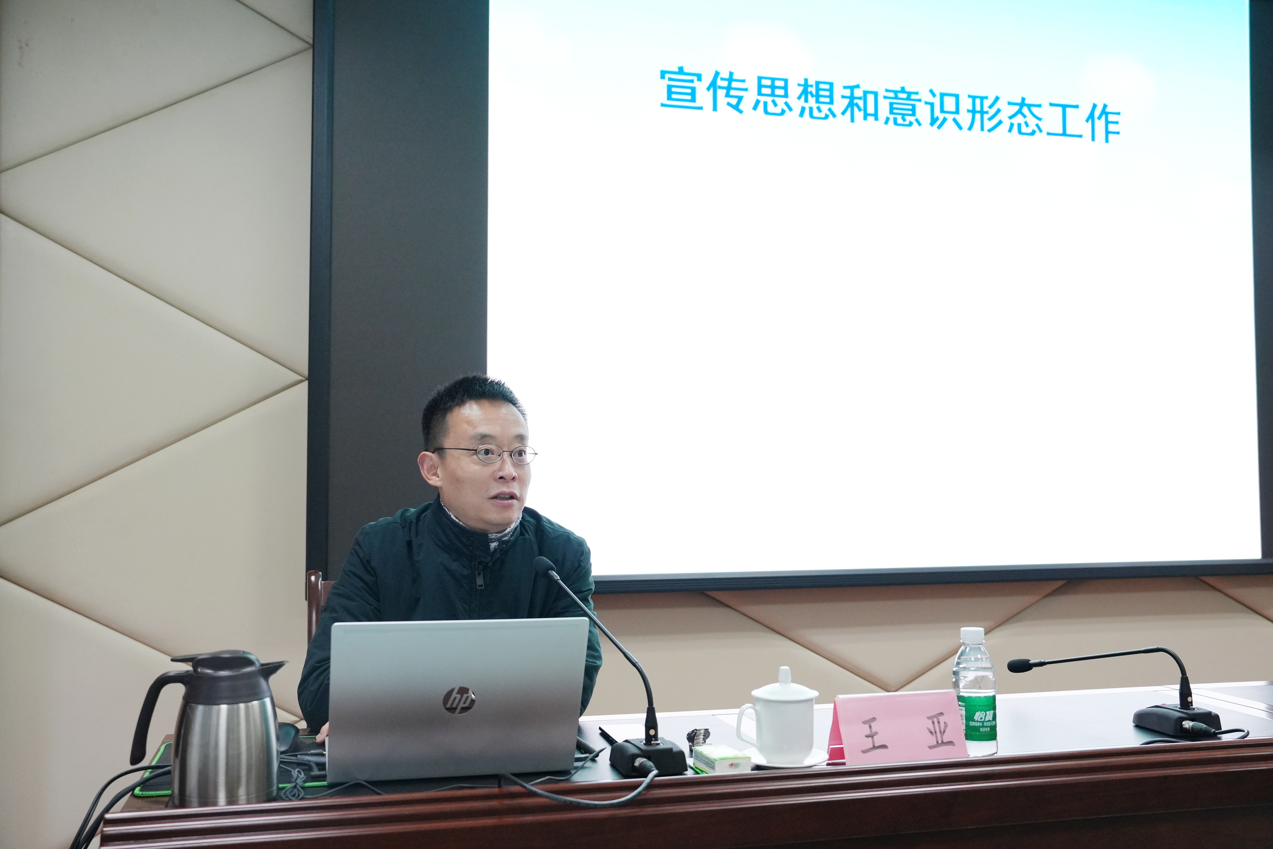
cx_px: 636
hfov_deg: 57.2
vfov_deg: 40.0
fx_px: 1167
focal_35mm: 33
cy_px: 424
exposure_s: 1/160
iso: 2500
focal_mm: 33
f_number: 4
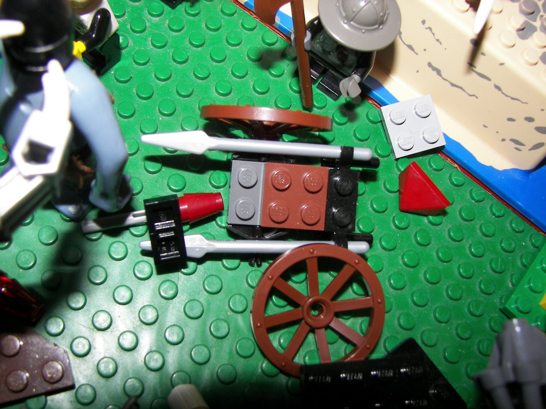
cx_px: 273
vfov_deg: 39.7
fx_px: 568
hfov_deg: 51.4
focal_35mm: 36
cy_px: 204
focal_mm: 6
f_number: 2.8
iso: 100
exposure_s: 1/30
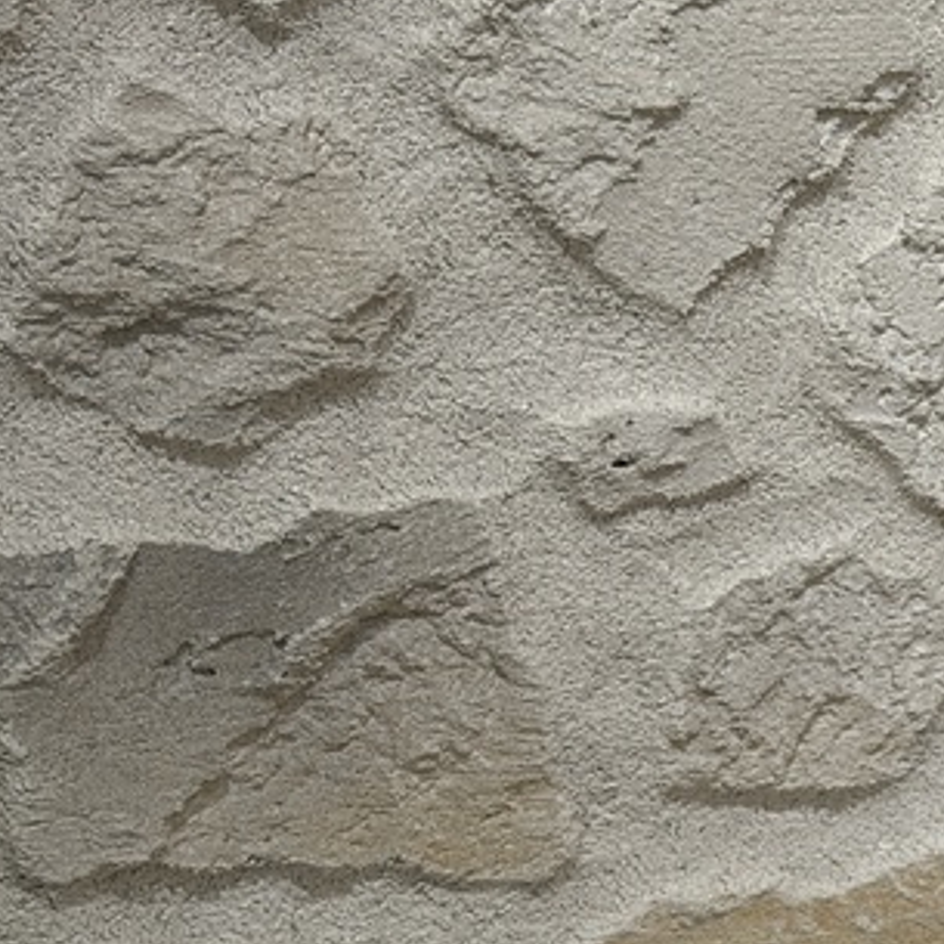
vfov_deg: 11.8
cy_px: 1520
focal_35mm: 140
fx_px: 4319
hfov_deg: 12.2
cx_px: 1111
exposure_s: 1/149
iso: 50
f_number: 1.78
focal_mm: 6.76
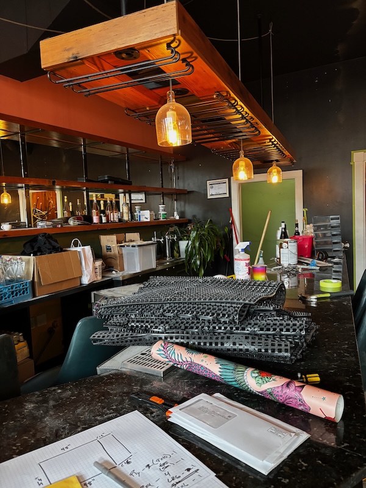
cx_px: 183
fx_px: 367
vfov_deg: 67.3
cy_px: 244
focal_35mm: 26
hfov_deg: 53.1
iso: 500
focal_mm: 5.96
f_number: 1.6
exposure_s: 1/40
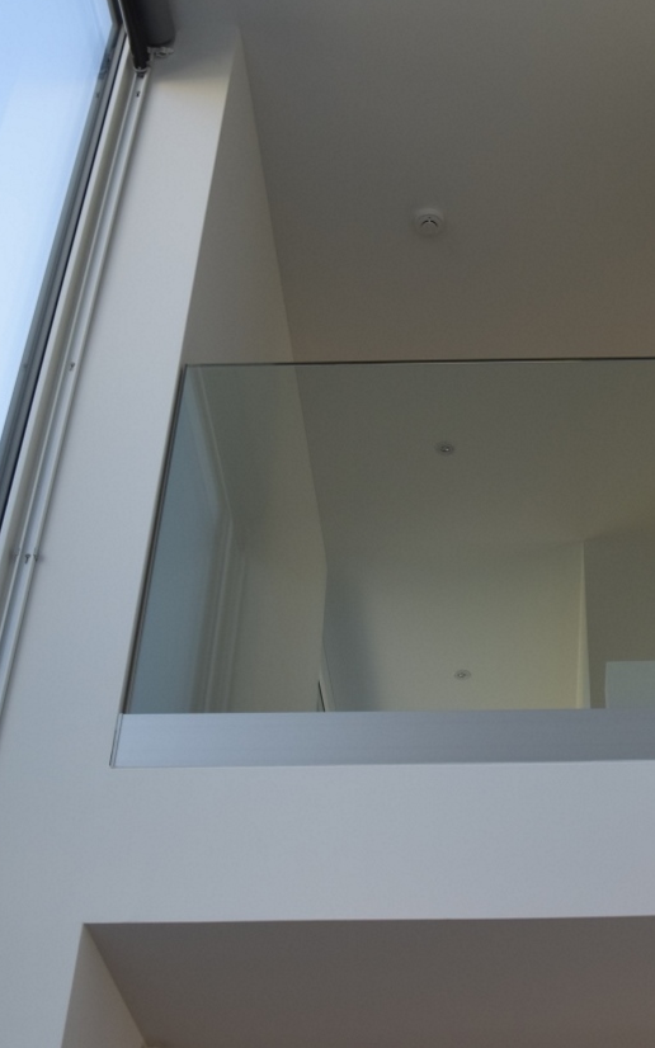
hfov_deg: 22.8
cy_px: 527
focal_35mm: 56
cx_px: 517
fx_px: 1600
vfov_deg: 36.3
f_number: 7.1
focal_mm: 24
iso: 400
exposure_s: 1/200
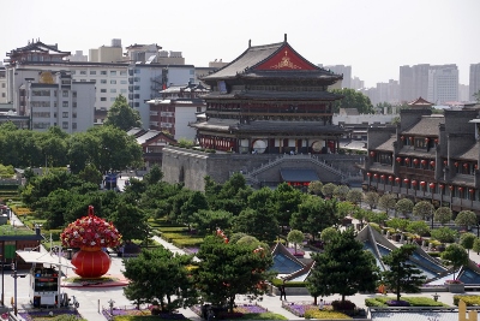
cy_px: 160
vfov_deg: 12.2
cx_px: 240
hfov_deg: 18.2
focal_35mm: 112
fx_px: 1500
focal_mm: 75
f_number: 5.6
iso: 400
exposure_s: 1/2000
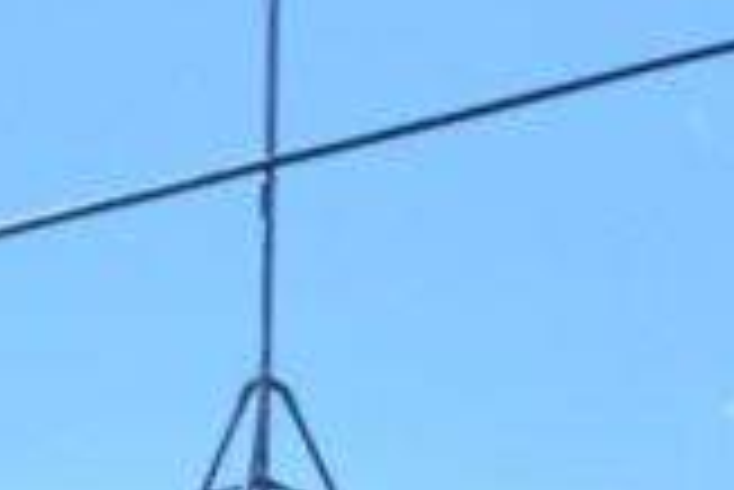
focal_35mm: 212
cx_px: 2116
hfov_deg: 8.3
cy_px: 1333
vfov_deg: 6.1
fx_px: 4326
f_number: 9
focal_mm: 18
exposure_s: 1/200
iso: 100
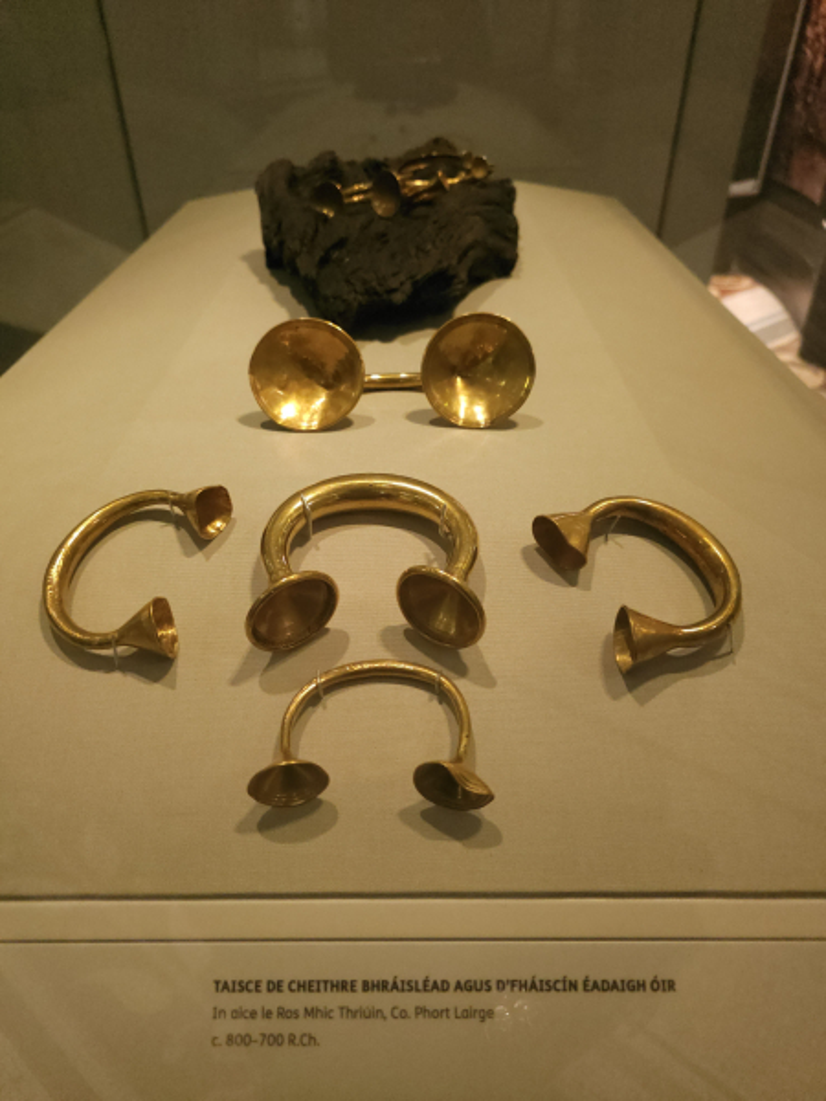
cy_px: 550
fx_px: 732
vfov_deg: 73.9
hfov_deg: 58.9
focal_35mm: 23
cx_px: 413
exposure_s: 1/90
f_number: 1.7
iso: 1600
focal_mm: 6.3
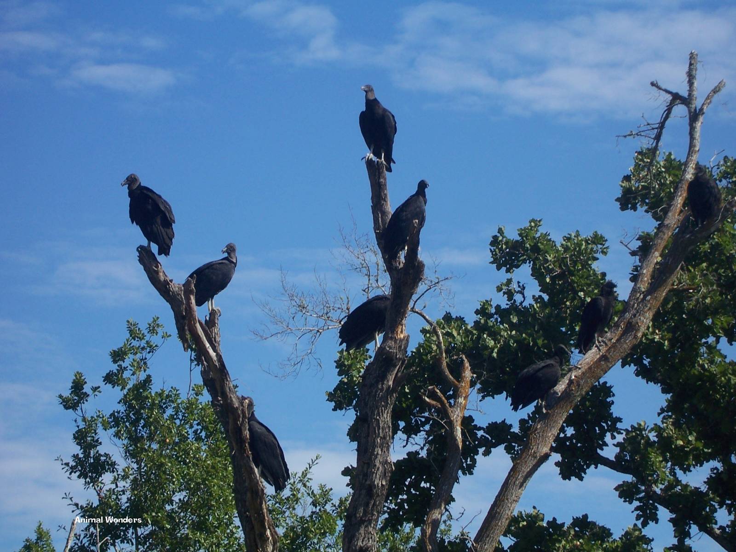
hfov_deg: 11.3
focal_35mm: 175
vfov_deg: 8.5
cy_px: 276
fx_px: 3721
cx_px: 368
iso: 80
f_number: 6.7
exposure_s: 1/250
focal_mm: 30
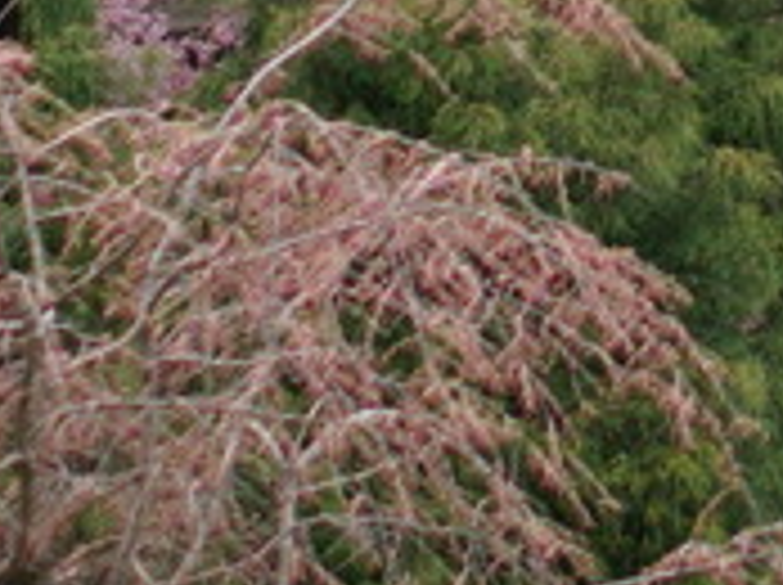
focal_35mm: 424
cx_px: 1638
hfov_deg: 4.6
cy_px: -932
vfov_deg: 3.4
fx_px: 9577
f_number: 2.2
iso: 200
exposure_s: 1/320
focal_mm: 50
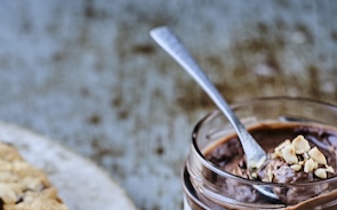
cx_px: 0
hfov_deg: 9.0
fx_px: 2130
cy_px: 224
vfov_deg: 5.6
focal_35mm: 232
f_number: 2.8
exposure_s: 1/150
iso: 400
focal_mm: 56
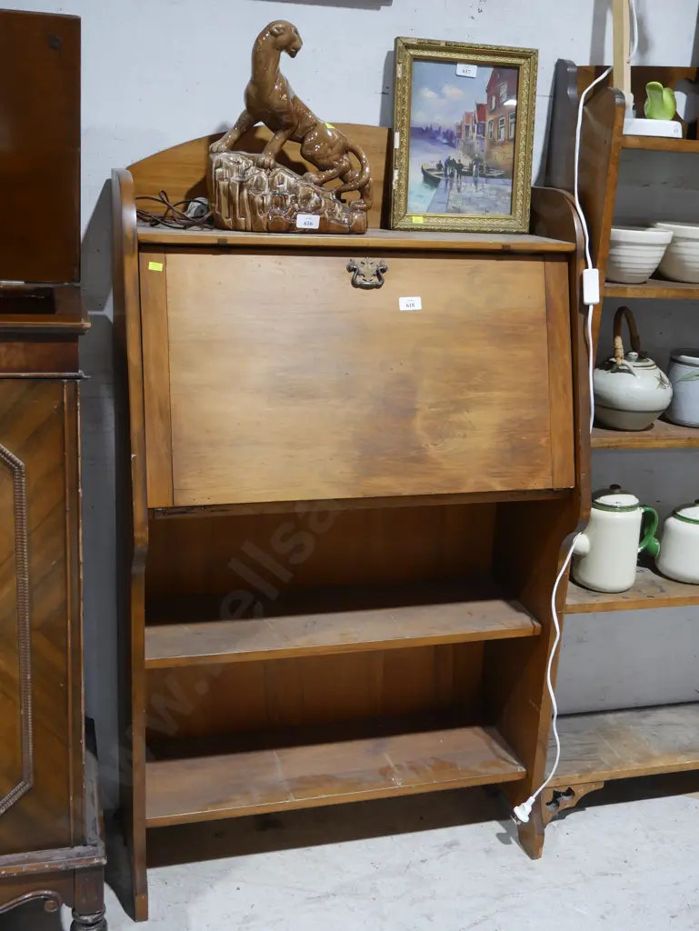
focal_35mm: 40
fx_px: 1076
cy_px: 466
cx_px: 350
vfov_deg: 46.8
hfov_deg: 36.0
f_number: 4.5
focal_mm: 20
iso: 640
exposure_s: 1/60
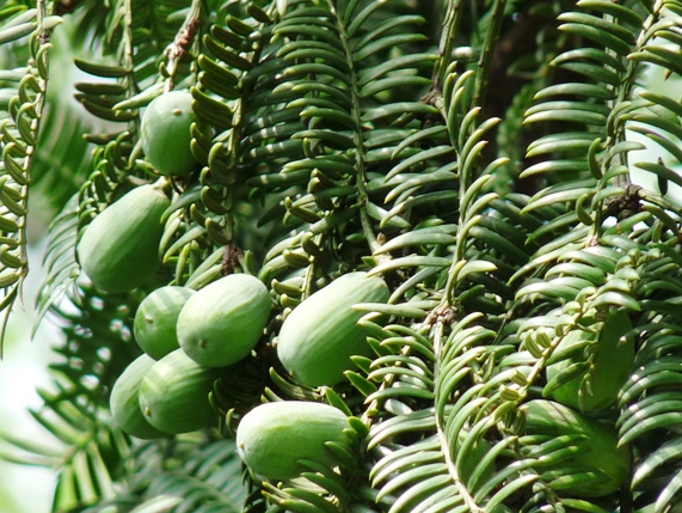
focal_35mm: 871
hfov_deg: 2.3
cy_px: 270
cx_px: 386
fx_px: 17171
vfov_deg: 1.7
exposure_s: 1/125
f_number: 4.4
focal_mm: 83.2
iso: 100
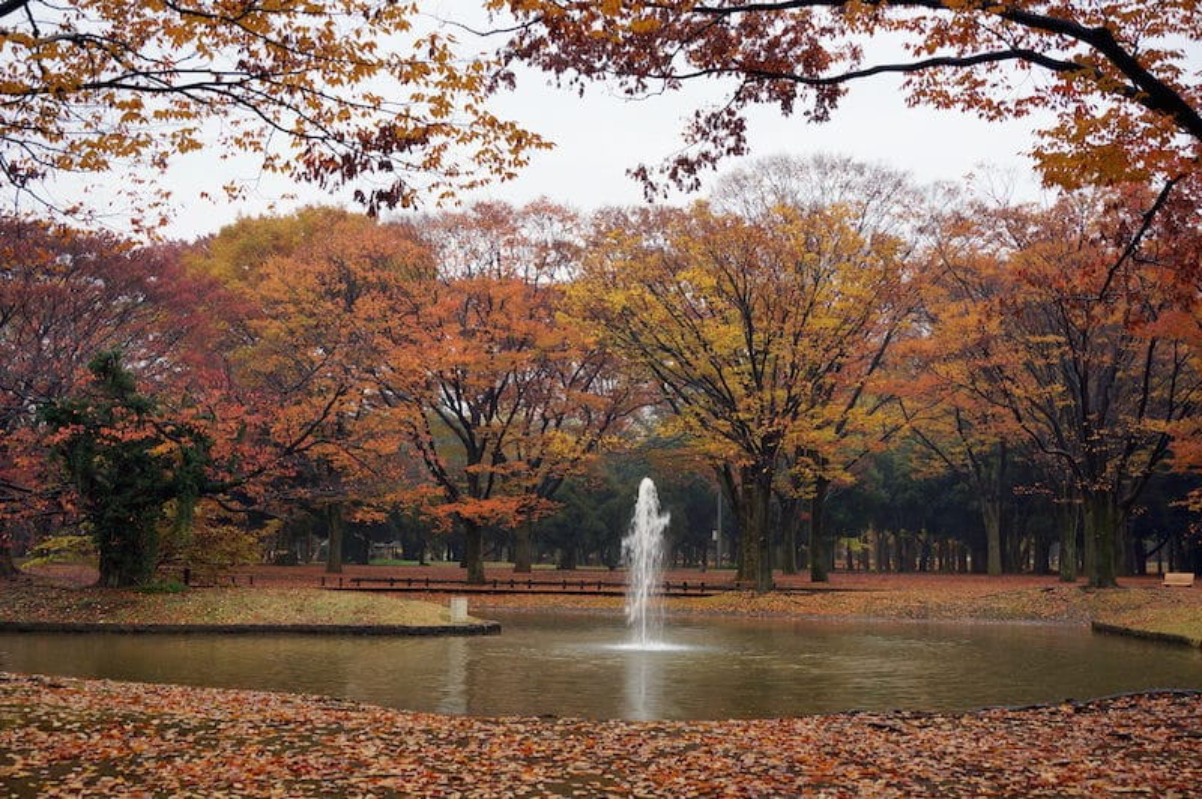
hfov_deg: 42.4
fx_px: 1551
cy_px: 400
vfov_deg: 28.9
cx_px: 601
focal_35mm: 46
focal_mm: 31
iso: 100
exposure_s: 1/80
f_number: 5.6
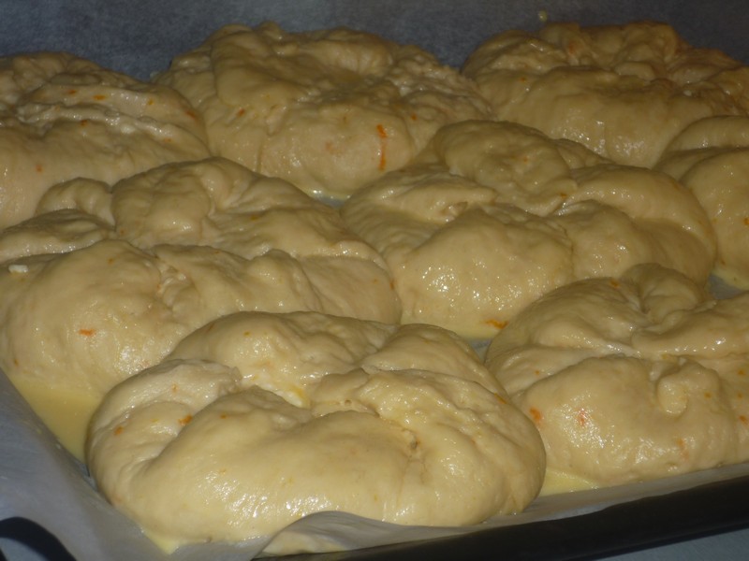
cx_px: 374
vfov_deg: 13.8
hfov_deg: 18.4
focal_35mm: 107
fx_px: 2315
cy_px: 280
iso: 100
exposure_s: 1/60
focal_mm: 18.6
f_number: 5.8
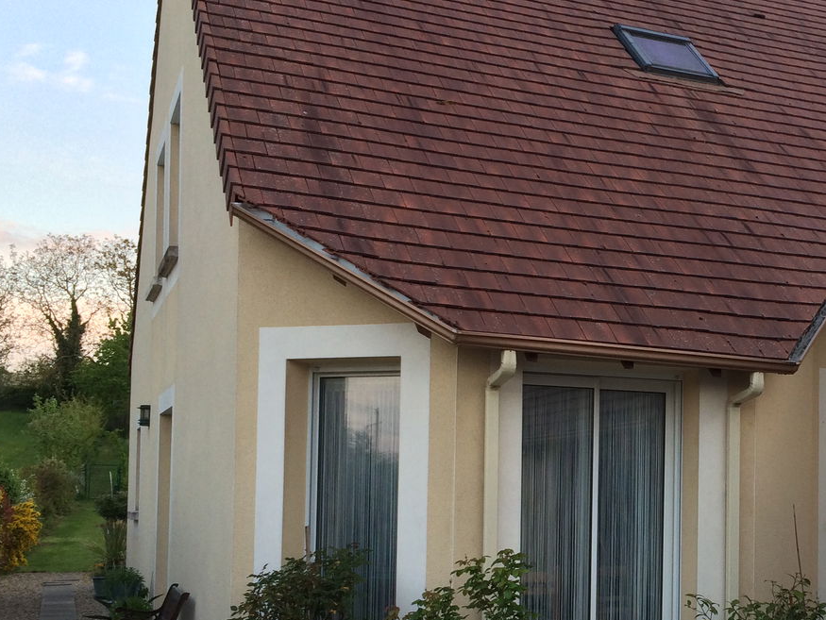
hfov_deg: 34.7
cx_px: 699
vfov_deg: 27.2
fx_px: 1265
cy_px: 461
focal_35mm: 53
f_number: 2.2
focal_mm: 4.15
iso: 50
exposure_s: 1/100
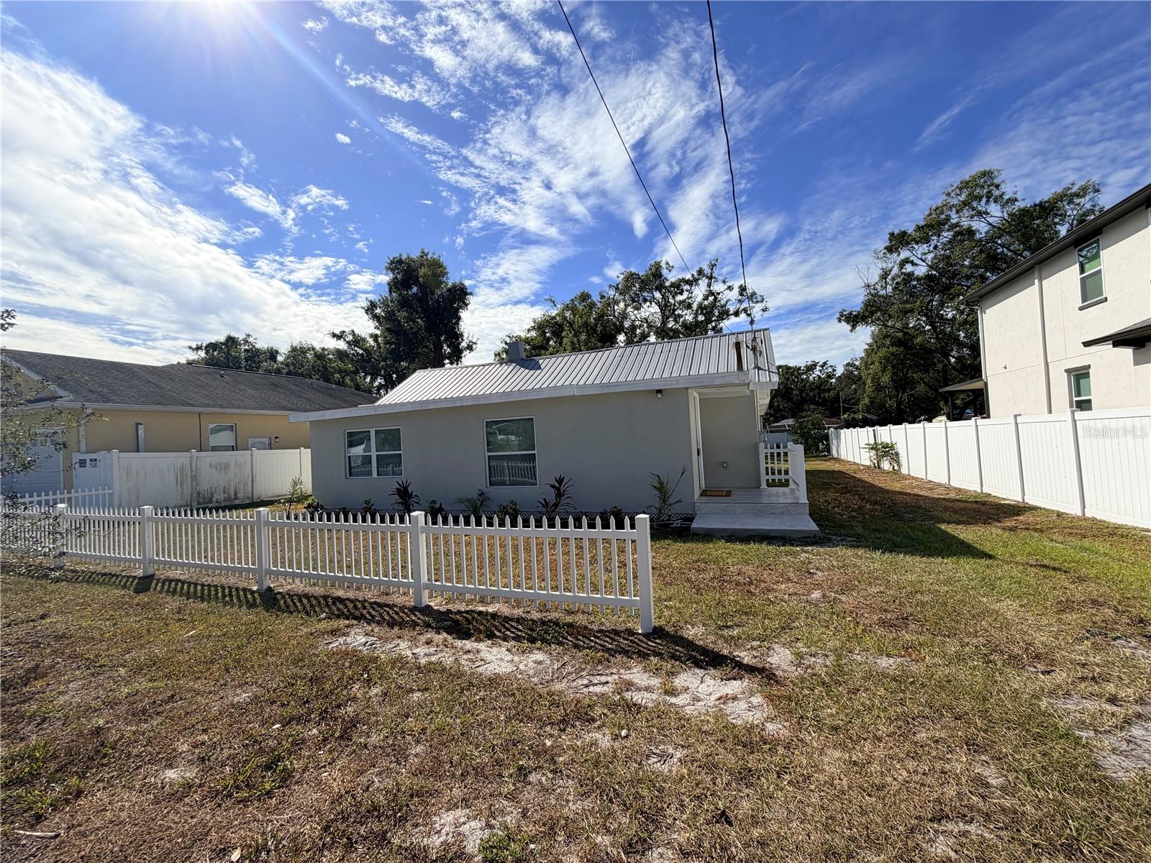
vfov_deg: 85.7
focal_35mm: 14
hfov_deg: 102.1
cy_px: 432
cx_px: 576
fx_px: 466
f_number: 2.2
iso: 20
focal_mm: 2.22
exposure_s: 1/1572
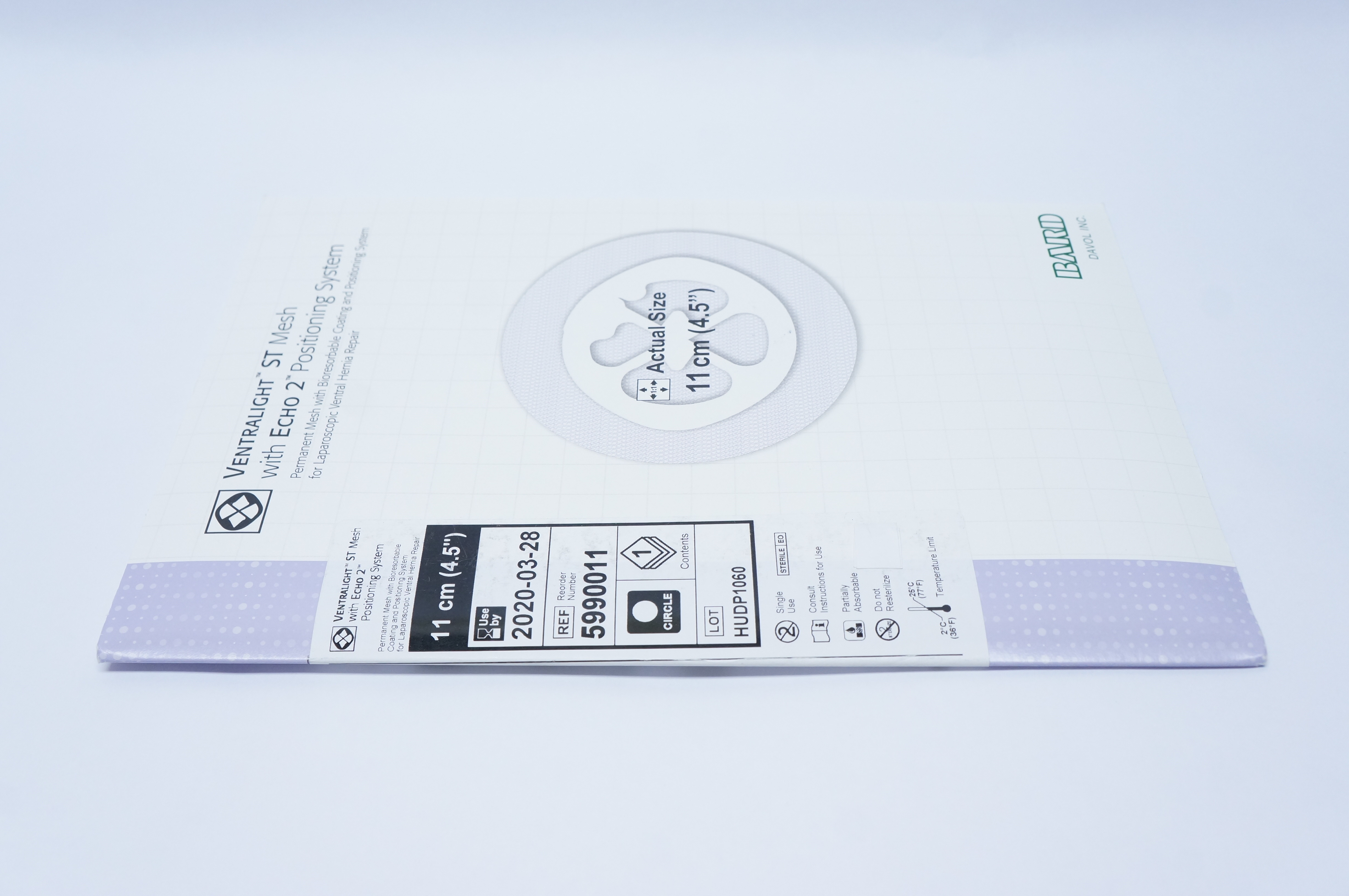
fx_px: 1348
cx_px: 674
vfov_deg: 36.8
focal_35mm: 36
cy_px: 448
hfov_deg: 53.2
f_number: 6.3
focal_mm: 24
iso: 800
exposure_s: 1/60
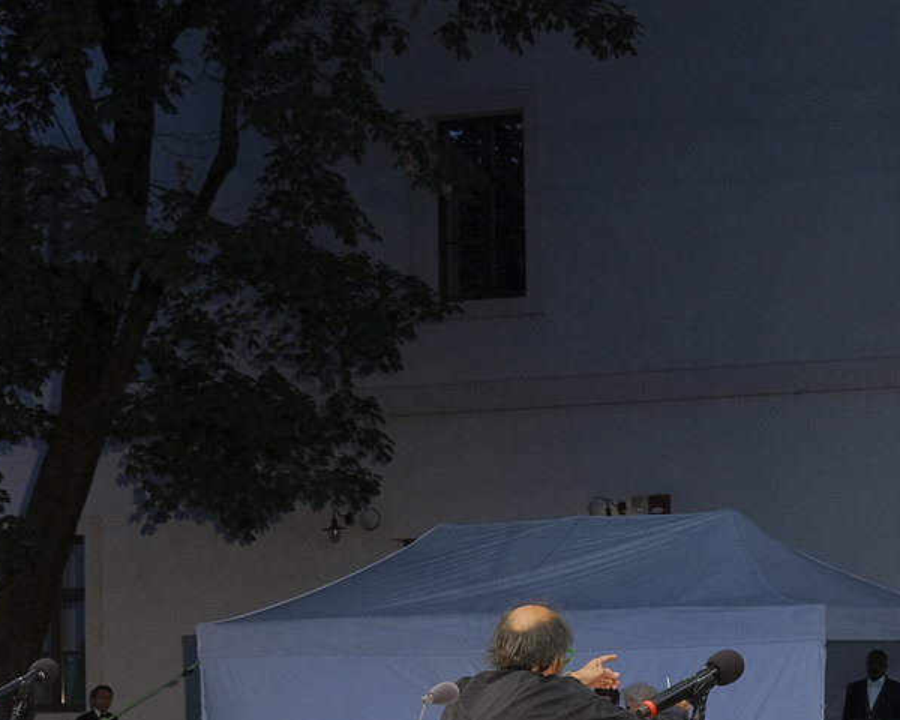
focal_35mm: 103
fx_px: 2744
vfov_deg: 14.8
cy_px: 668
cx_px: 1102
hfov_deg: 17.7
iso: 800
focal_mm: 21.2
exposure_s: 1/125
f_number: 4
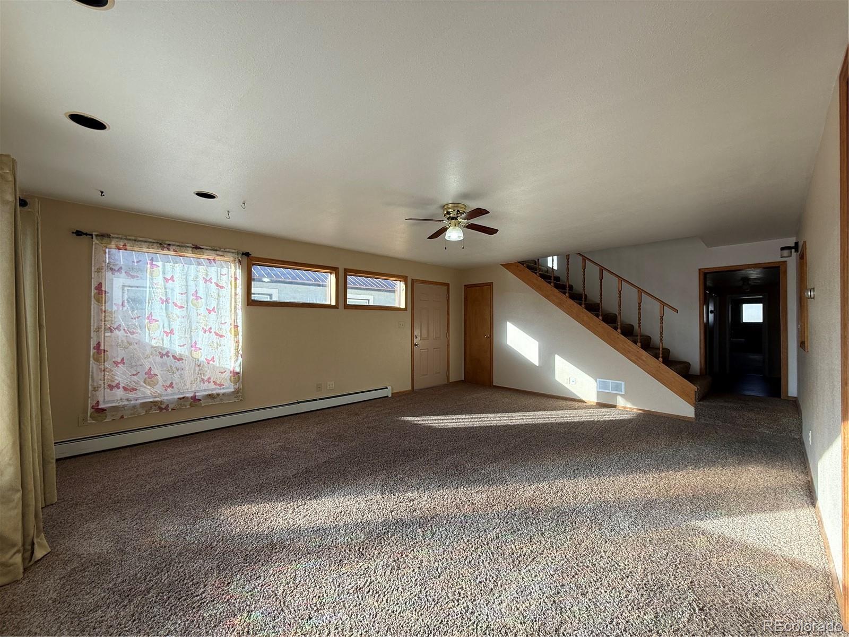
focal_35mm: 14
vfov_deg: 85.7
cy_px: 318
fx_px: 343
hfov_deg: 102.1
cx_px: 424
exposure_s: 1/239
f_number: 2.2
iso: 64
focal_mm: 2.22
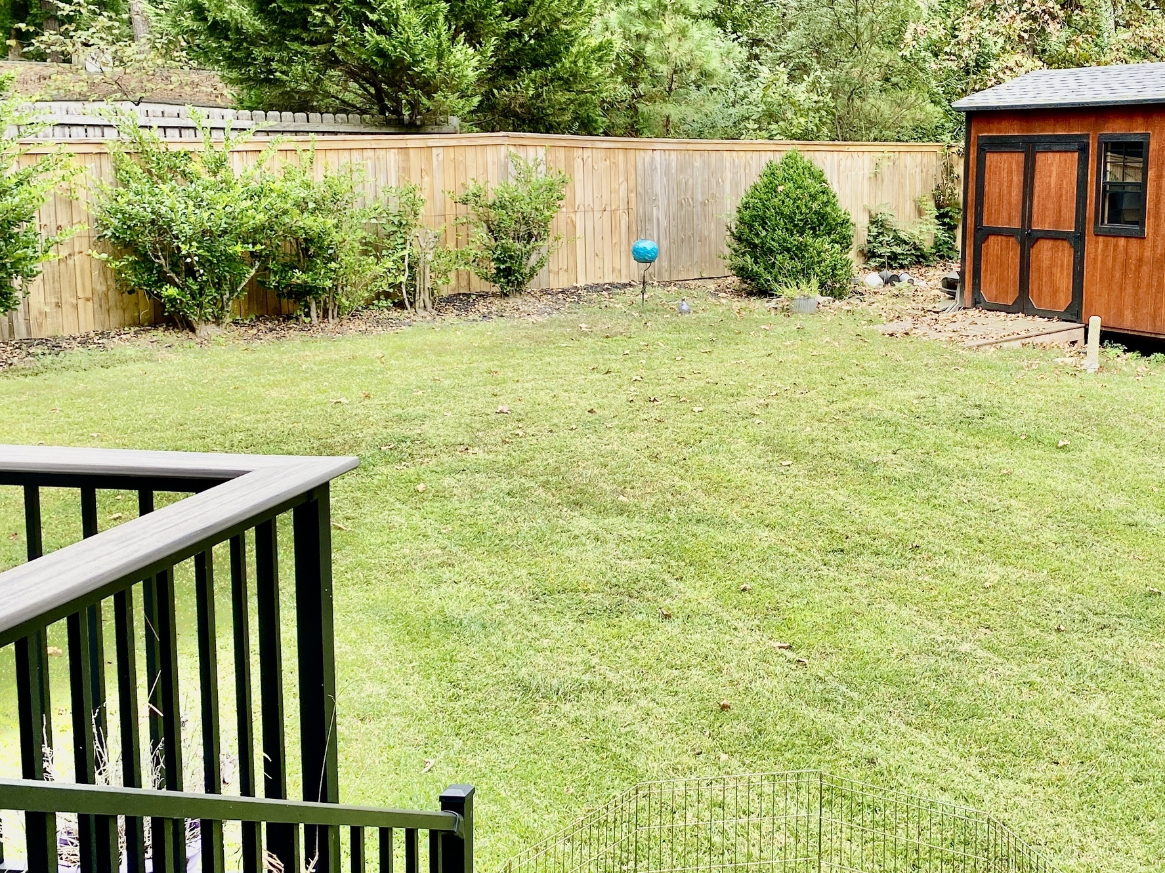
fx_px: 1514
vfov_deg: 32.1
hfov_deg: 41.0
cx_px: 858
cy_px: 364
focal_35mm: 45
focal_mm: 4.25
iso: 32
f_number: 1.8
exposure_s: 1/190
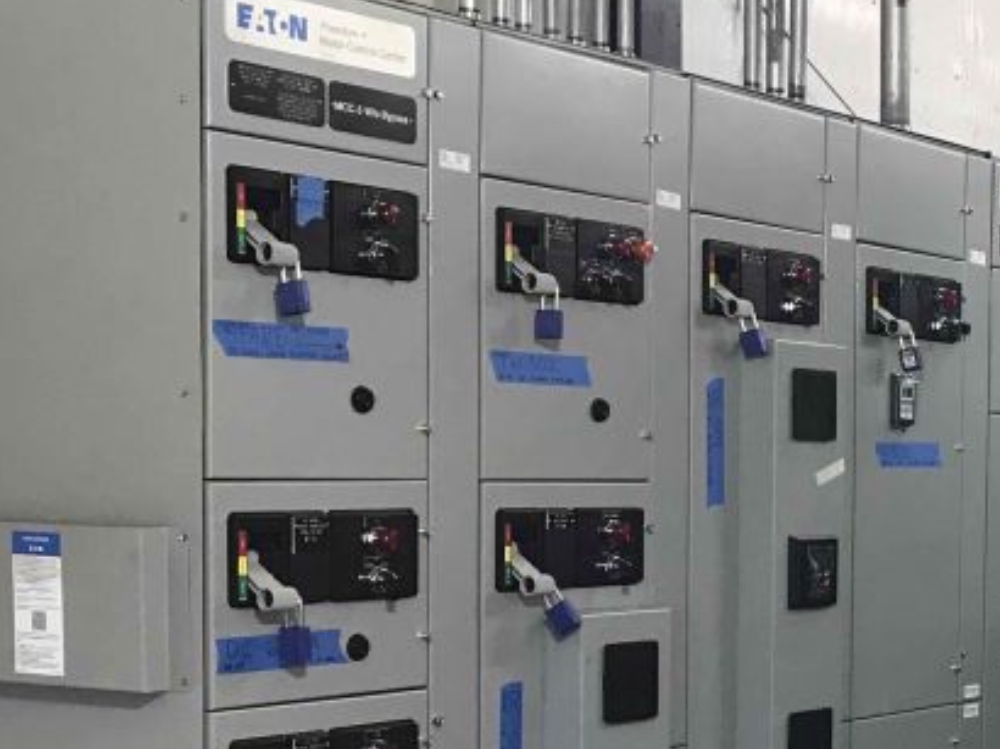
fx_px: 2367
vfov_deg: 17.8
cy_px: 637
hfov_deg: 21.5
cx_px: 1305
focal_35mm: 82
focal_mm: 3.99
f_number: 1.8
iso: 20
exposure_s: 1/30
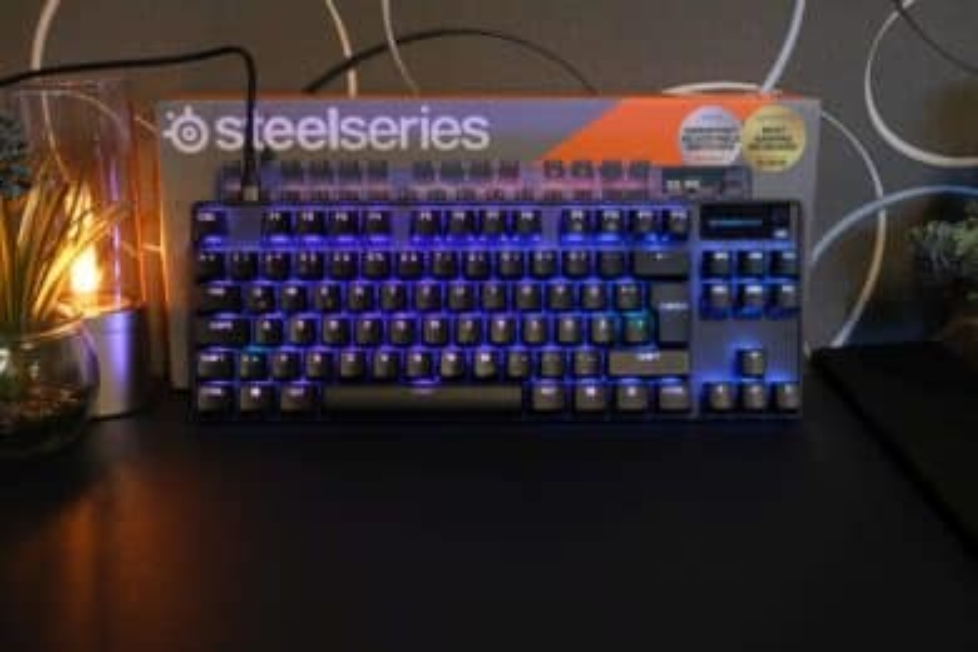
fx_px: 1141
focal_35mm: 42
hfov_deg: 46.4
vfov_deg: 31.9
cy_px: 326
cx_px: 489
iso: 1600
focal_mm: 28.3
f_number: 8
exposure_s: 1/10
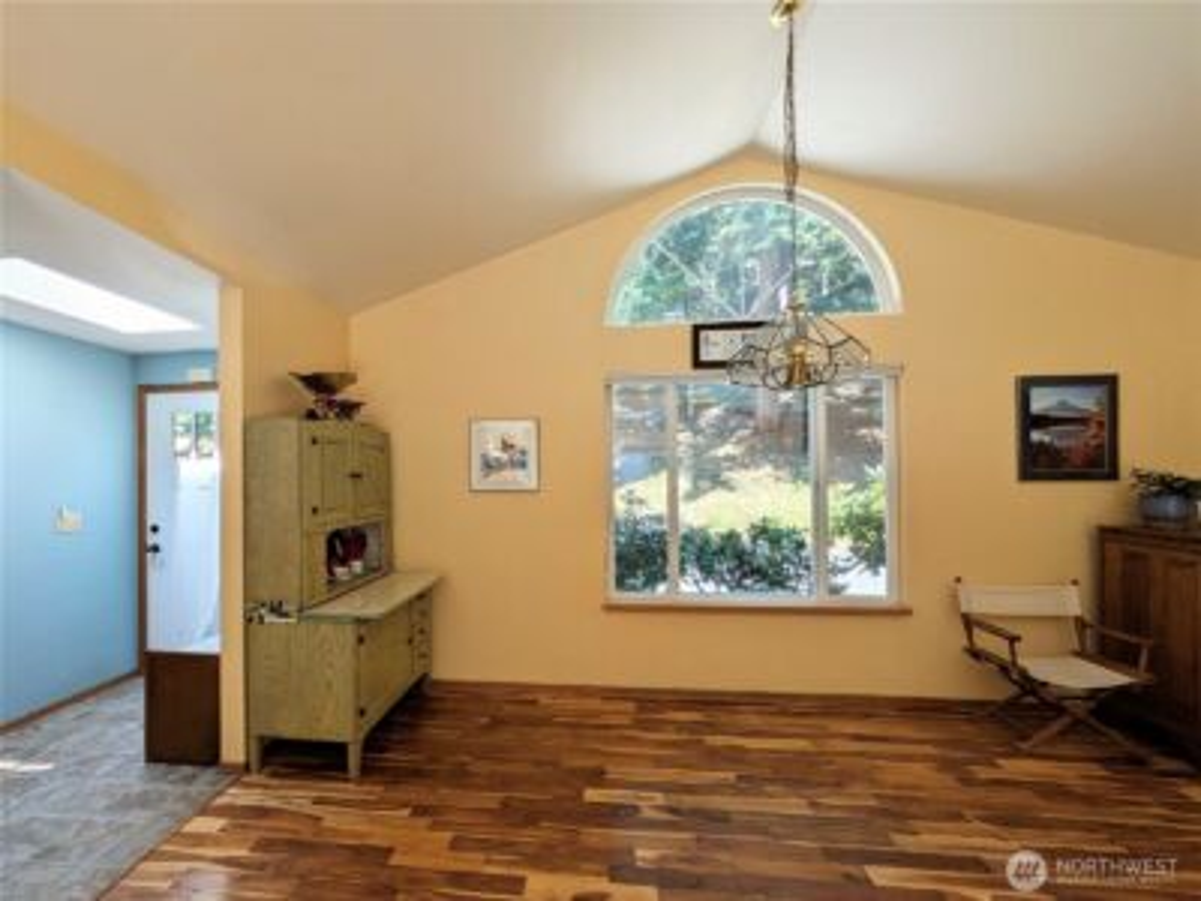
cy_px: 450
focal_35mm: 14
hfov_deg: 102.1
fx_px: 486
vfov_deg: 85.7
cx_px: 600
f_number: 2.2
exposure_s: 1/225
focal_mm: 1.83
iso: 54
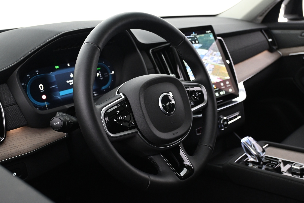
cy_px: 102
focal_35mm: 36
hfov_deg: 53.1
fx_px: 304
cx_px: 152
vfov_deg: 36.9
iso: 1600
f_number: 4.2
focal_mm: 24
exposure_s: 1/20
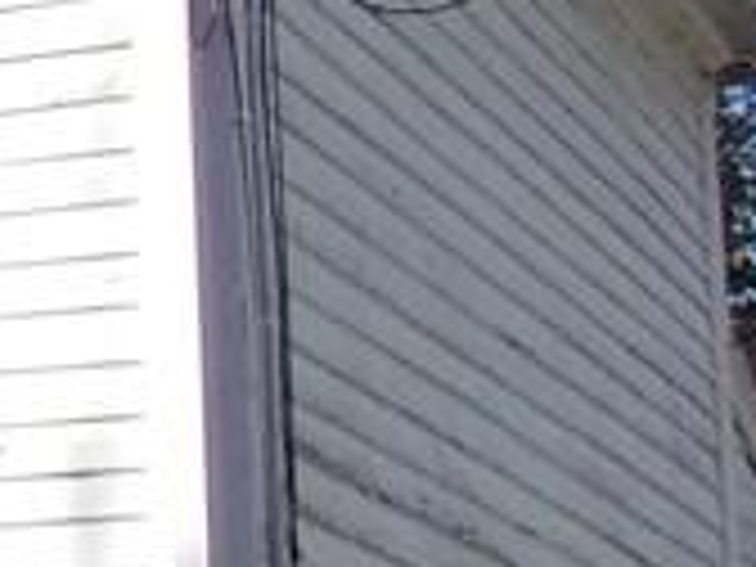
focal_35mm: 165
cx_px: -1120
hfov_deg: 10.2
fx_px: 3604
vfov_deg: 9.0
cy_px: 468
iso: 200
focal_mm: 4.9
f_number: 10.4
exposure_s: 1/150
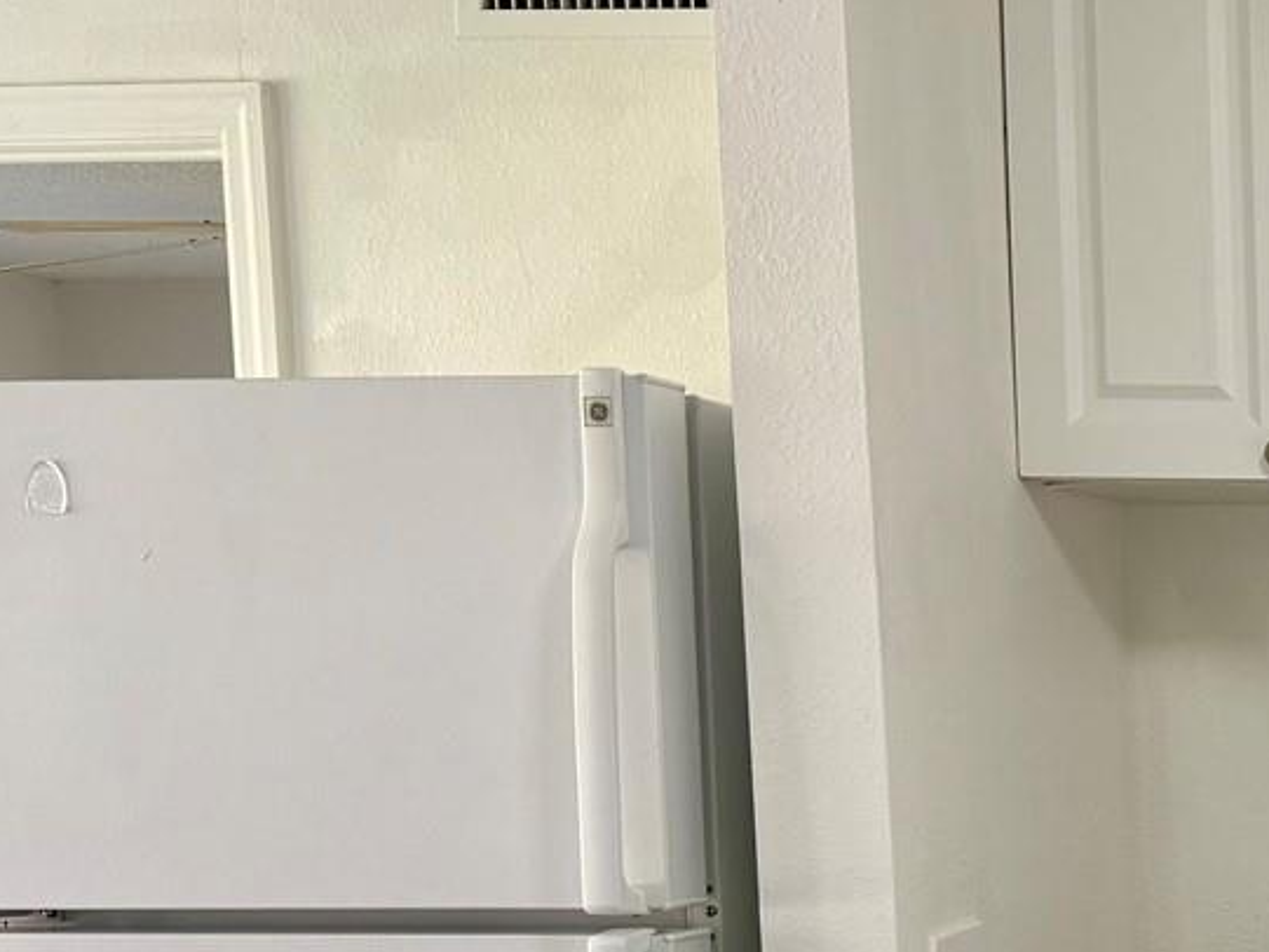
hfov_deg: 22.9
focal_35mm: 71
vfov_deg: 20.1
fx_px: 2603
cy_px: 952
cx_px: 1830
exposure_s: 1/60
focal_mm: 6.76
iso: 125
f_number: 1.78
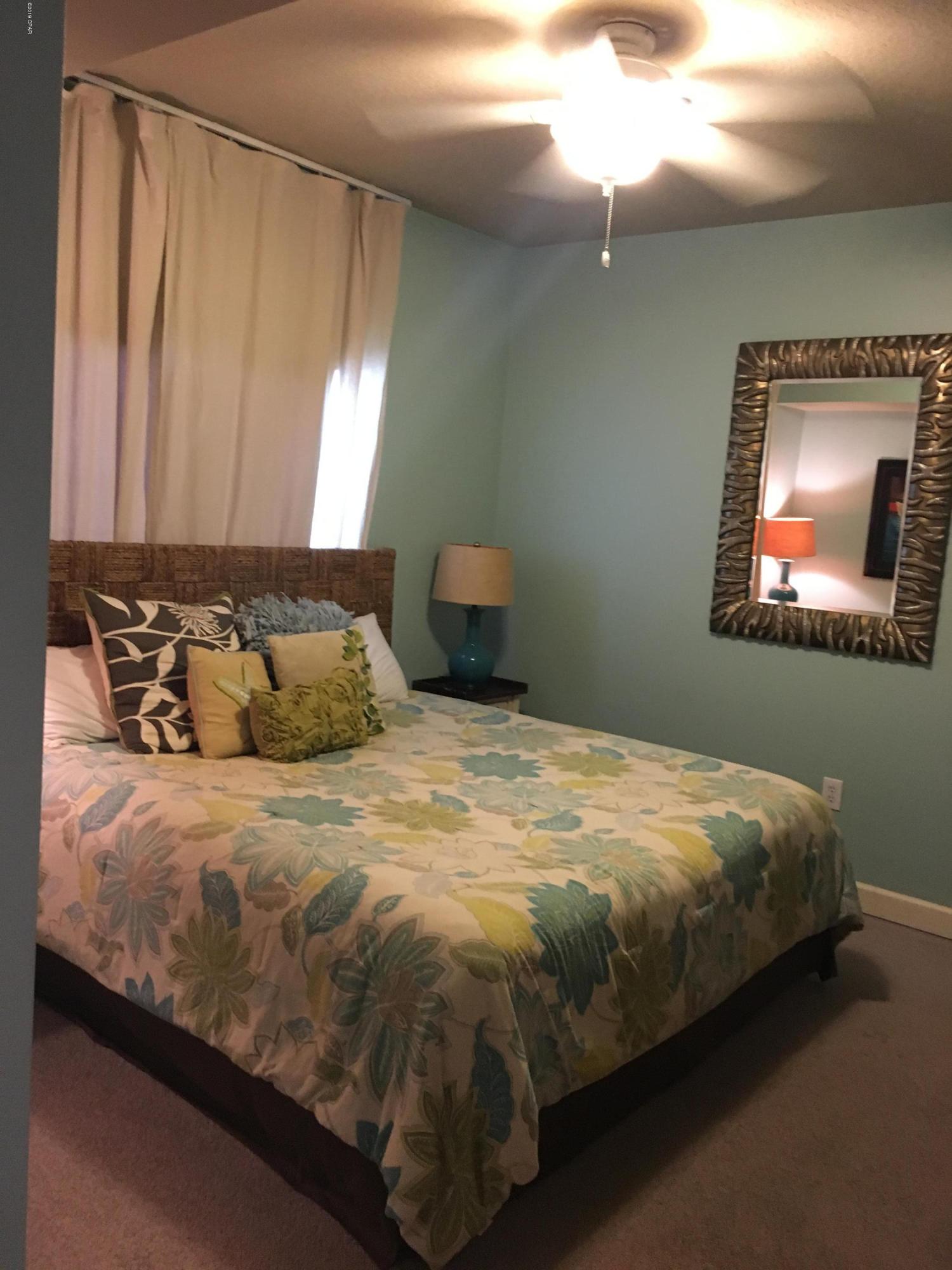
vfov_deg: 61.7
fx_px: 1063
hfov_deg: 48.2
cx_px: 476
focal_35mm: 29
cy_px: 635
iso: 200
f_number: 2.2
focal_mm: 4.15
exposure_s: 1/15
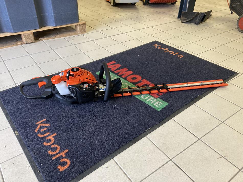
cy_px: 91
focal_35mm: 28
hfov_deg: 63.5
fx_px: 197
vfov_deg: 49.7
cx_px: 122
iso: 80
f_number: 1.8
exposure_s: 1/50
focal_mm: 3.99
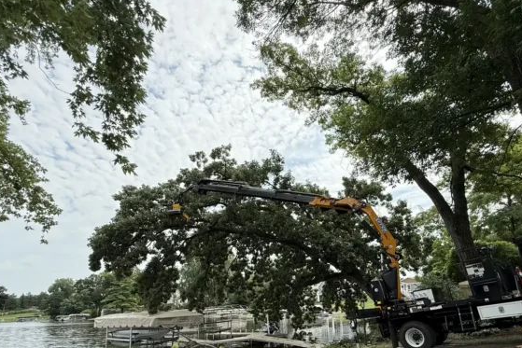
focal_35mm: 20
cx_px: 288
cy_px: 244
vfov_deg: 59.8
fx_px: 290
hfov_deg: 83.7
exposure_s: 1/1698
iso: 64
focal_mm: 2.22
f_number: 2.2
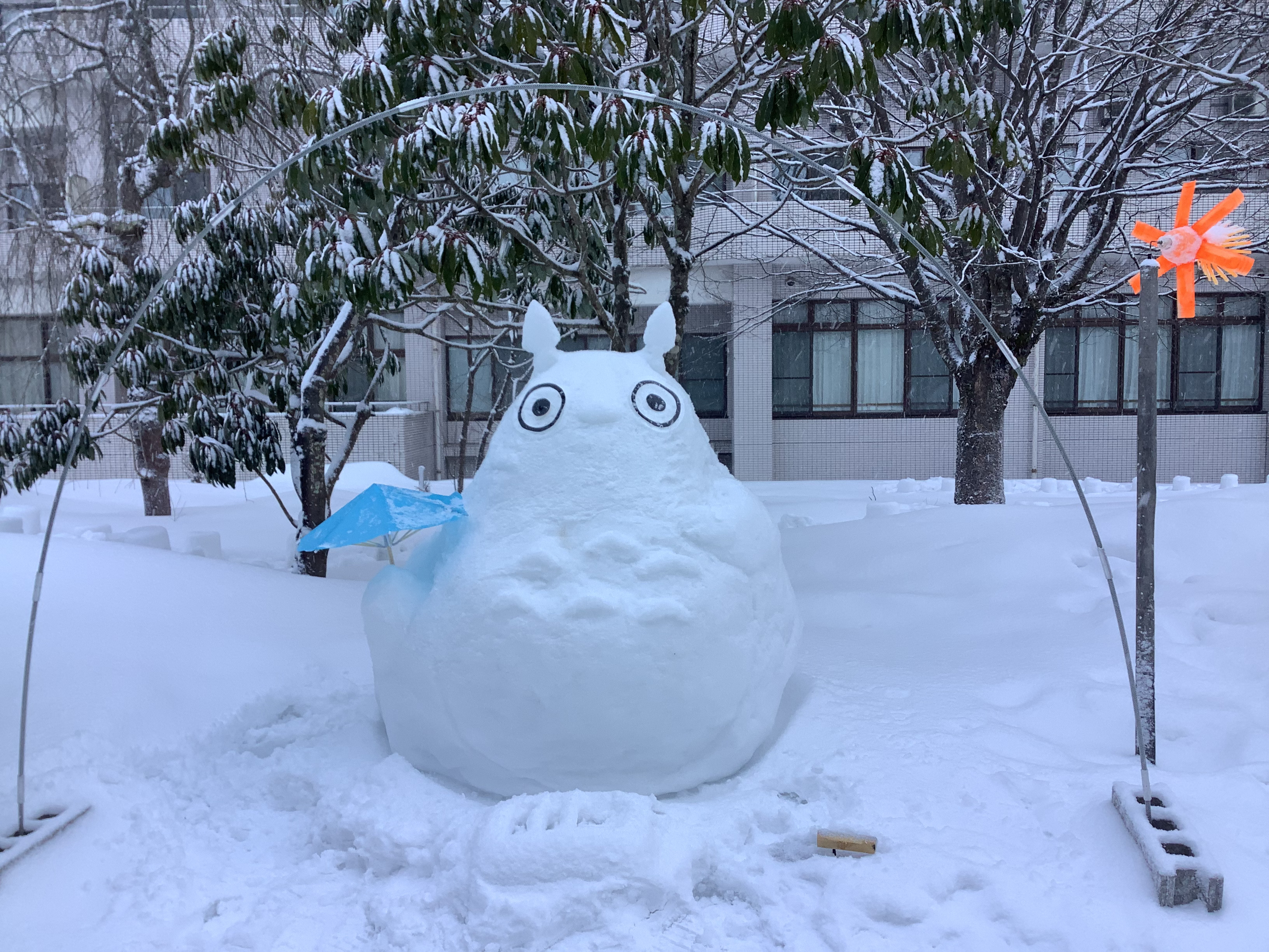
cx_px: 634
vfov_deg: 45.4
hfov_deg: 58.4
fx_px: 1136
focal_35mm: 31
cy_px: 476
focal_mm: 3.3
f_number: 2.4
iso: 25
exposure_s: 1/100
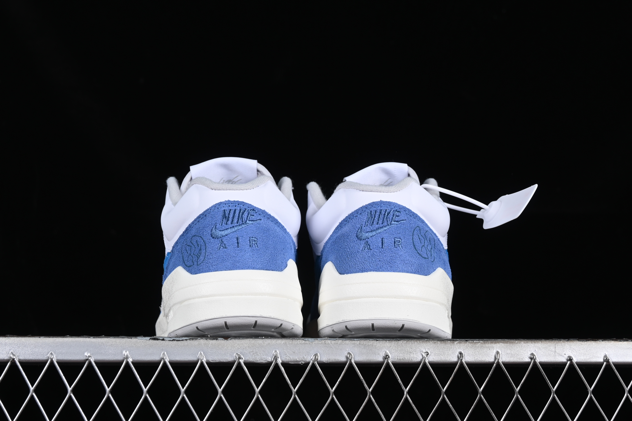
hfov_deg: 27.0
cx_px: 316
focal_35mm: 75
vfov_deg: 18.2
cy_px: 210
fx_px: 1317
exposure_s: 1/80
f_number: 8
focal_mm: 50
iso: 160
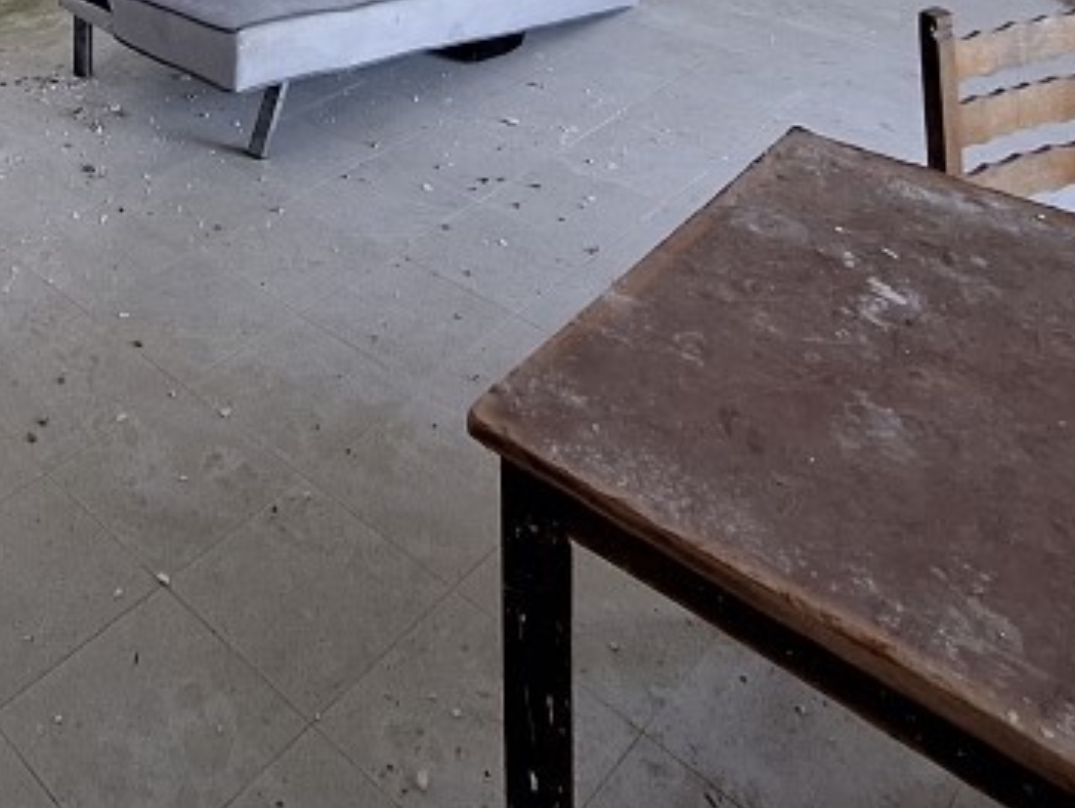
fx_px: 1181
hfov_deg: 46.7
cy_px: -292
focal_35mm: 38
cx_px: 236
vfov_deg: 29.1
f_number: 2.2
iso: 100
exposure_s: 1/40
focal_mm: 1.74
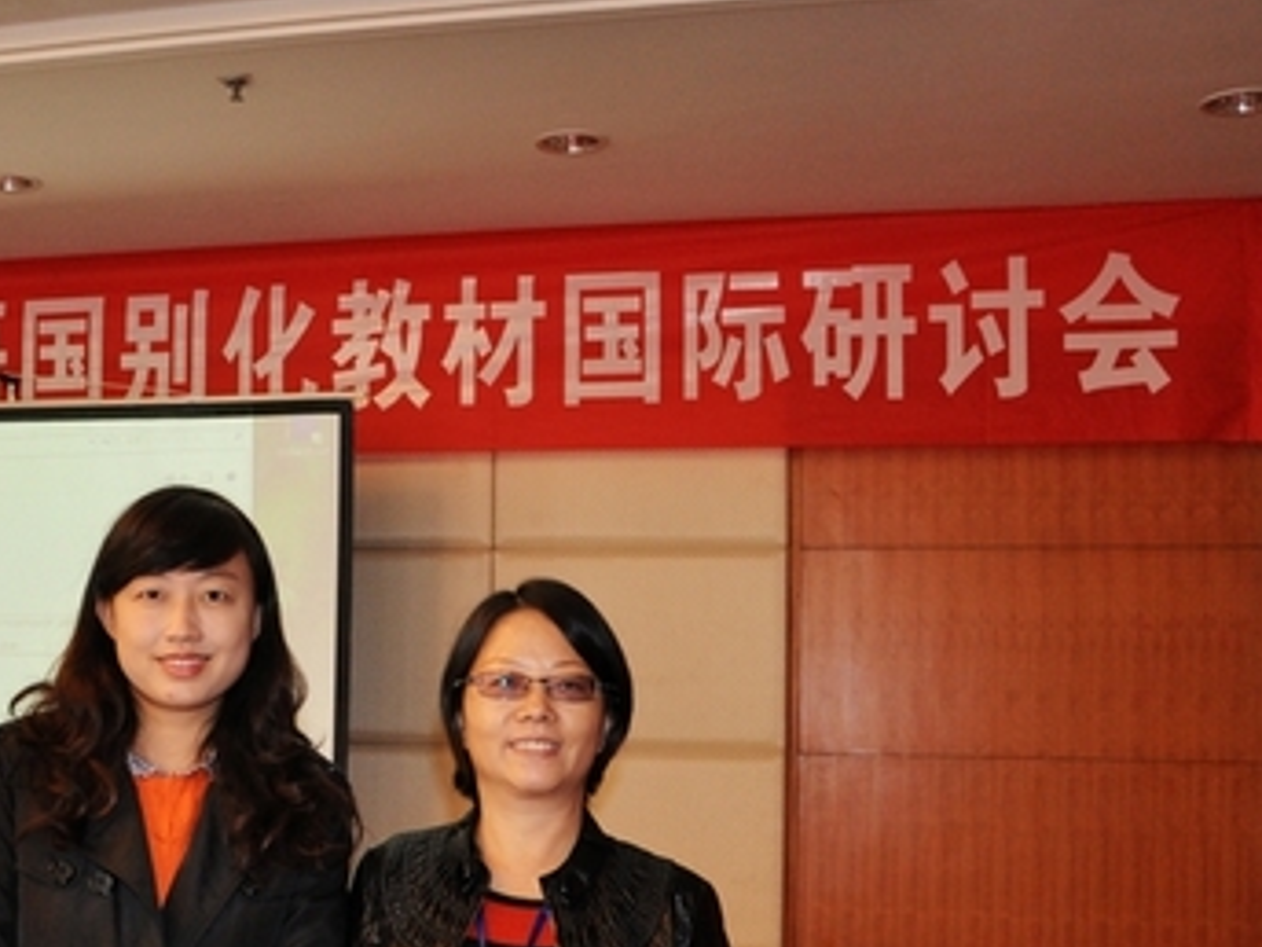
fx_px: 1786
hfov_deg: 36.6
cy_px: 602
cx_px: 143
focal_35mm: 49
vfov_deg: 29.5
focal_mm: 18
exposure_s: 1/30
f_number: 3.5
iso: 720
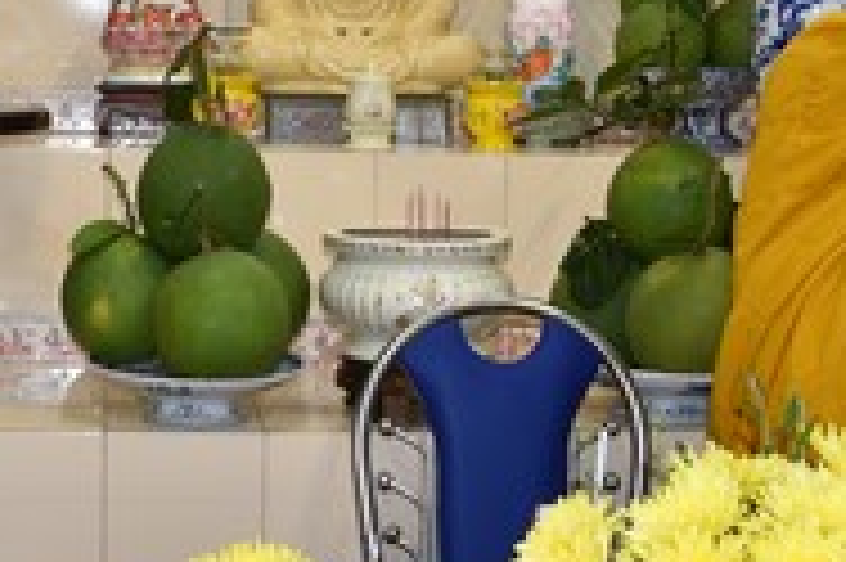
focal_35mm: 83
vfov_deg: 16.1
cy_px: 9
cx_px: 274
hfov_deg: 24.4
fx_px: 1949
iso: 800
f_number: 5.6
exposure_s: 1/125
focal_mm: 24
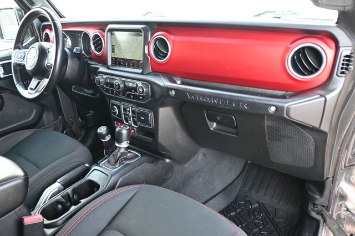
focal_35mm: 29
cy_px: 118
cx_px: 178
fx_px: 288
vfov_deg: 44.6
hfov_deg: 63.2
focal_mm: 19.5
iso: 2200
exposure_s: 1/125
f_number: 3.8
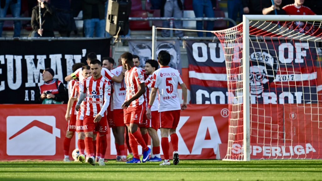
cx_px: 161
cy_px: 106
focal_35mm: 588
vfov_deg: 2.1
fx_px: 5021
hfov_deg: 3.7
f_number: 4
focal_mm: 560
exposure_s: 1/1600
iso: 560
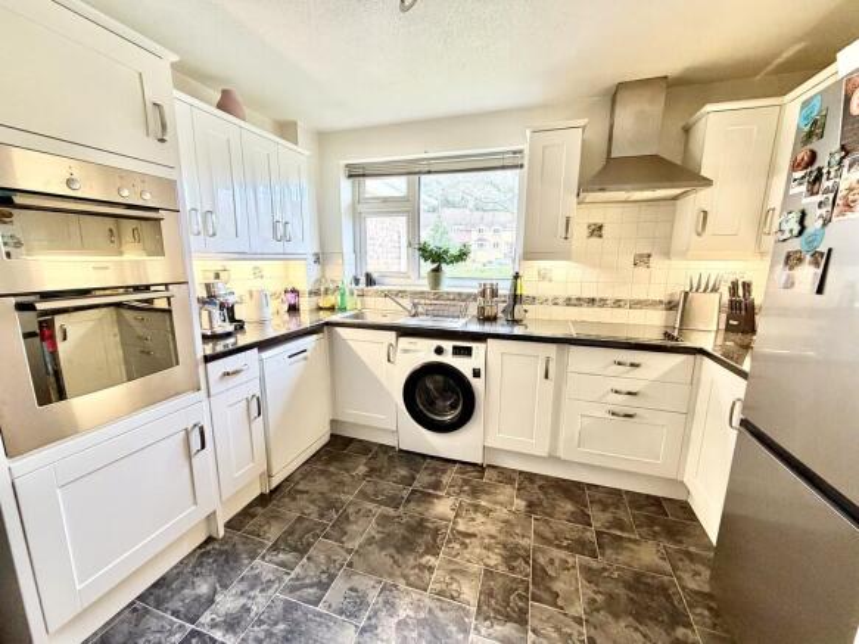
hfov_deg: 102.1
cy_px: 322
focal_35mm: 14
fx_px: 347
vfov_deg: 85.7
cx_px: 430
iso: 320
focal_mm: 2.22
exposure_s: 1/50
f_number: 2.2
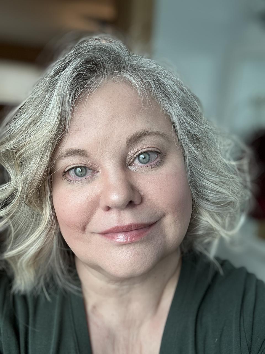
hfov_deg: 46.8
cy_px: 177
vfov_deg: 60.0
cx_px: 132
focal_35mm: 30
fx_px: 306
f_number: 1.9
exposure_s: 1/121
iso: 40
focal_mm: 2.69
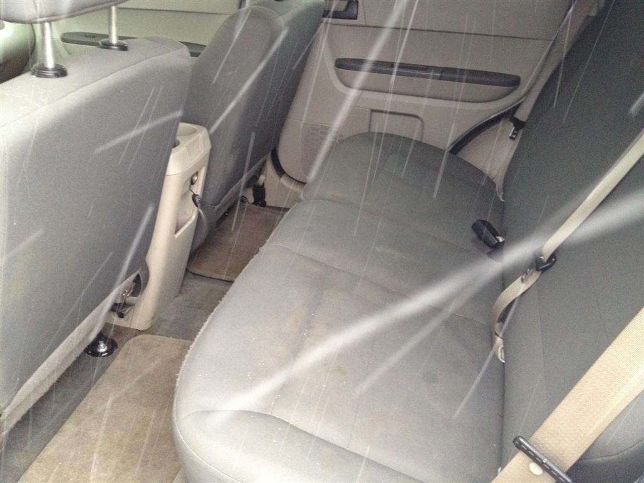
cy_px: 242
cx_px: 322
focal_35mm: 35
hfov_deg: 52.6
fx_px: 651
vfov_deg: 40.7
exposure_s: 1/20
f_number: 2.4
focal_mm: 4.28
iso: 250
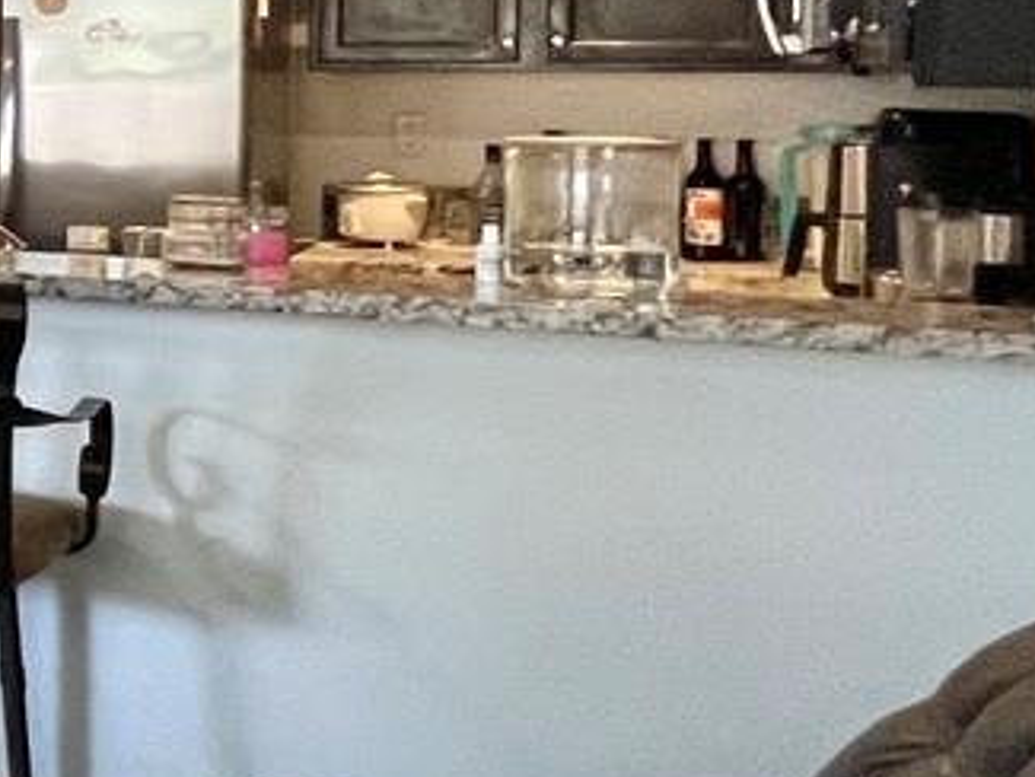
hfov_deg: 17.5
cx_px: -1178
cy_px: 83
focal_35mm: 64
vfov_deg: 22.4
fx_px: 1914
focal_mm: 1.57
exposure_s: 1/60
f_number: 1.8
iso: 320
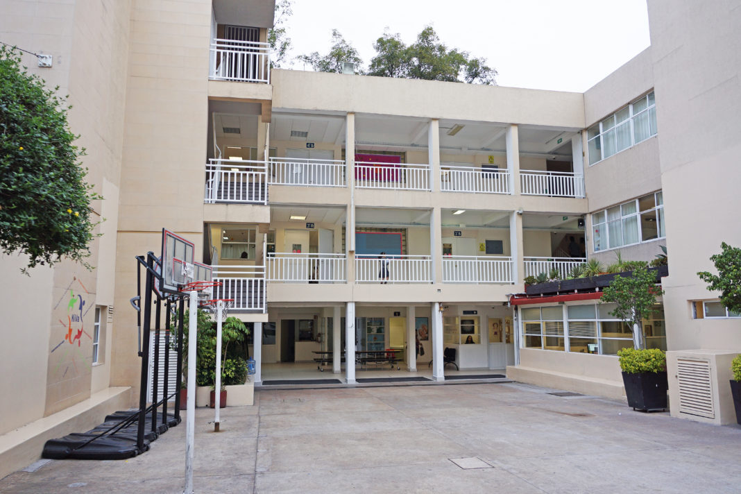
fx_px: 556
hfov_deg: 67.4
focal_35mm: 27
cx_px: 370
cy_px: 247
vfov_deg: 47.9
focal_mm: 18
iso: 100
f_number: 4
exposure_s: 1/60
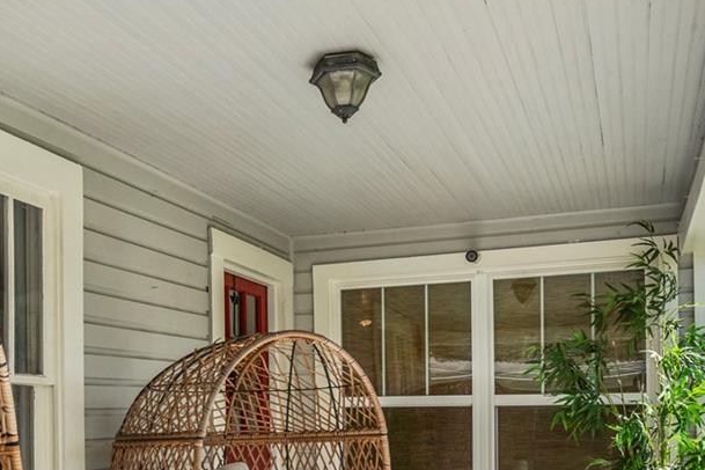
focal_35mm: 42
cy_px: 456
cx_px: 196
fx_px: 822
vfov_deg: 30.0
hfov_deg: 45.2
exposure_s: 1/1600
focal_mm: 16
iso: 400
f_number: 7.1
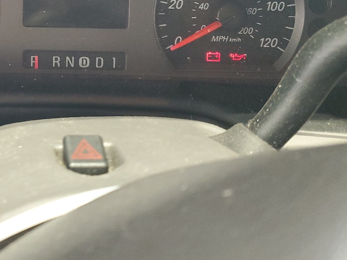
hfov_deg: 35.5
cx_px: 22
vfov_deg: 28.0
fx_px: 501
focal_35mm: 50
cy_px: 24
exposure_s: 1/30
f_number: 1.5
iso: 295
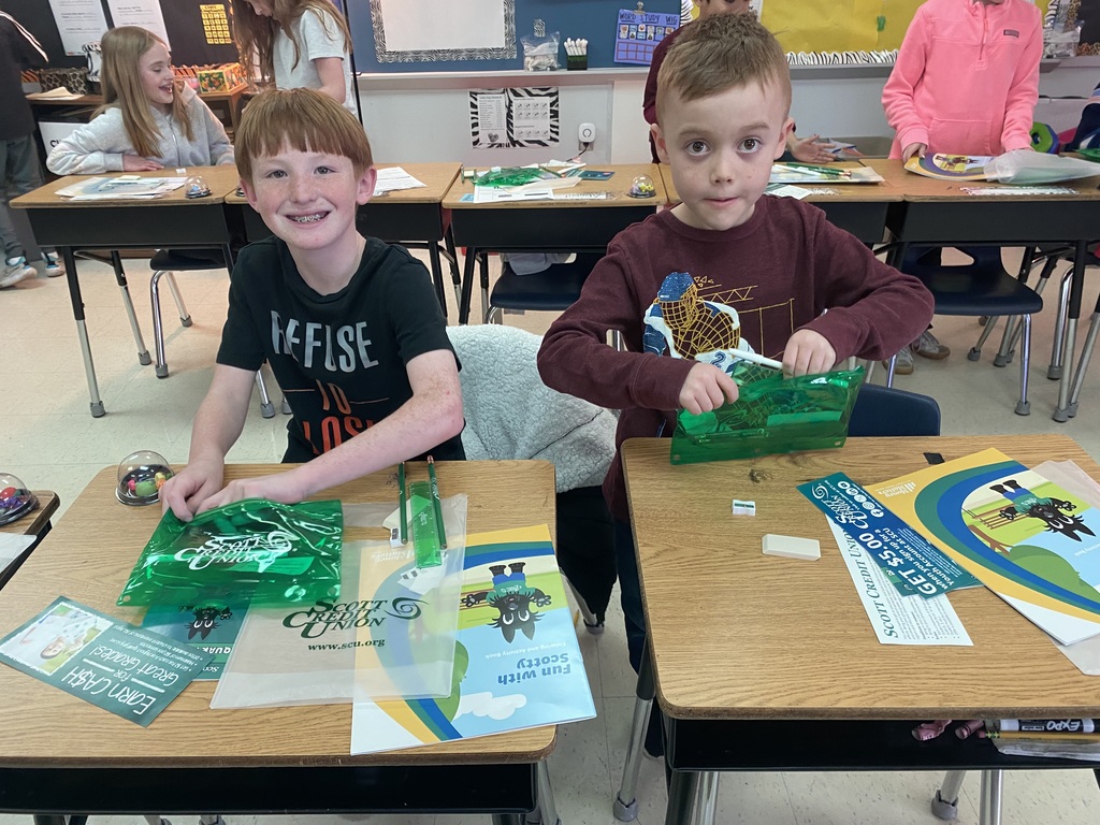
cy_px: 412
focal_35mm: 26
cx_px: 550
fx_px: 826
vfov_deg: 53.1
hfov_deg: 67.3
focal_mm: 4.25
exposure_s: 1/60
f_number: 1.8
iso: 160
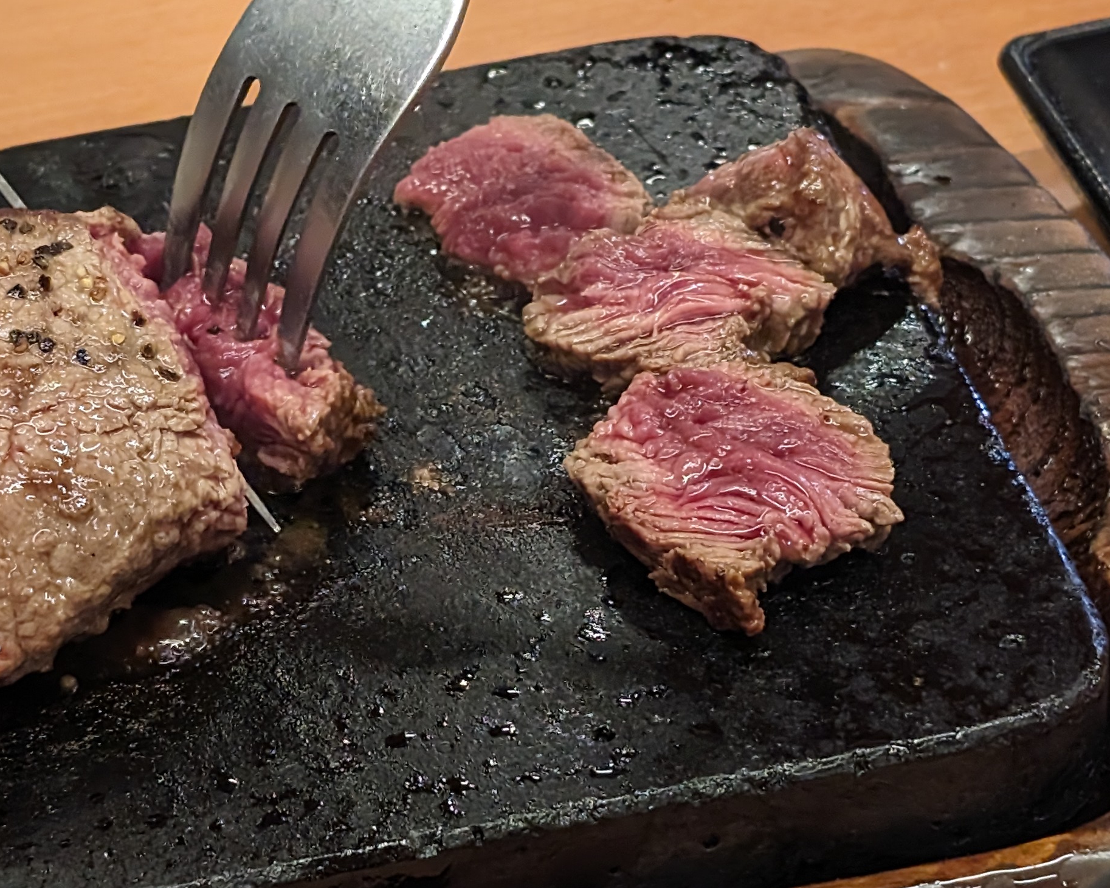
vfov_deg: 14.4
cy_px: 359
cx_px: 285
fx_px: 3515
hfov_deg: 17.8
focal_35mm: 107
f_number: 1.68
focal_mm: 6.9
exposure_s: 1/382
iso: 506
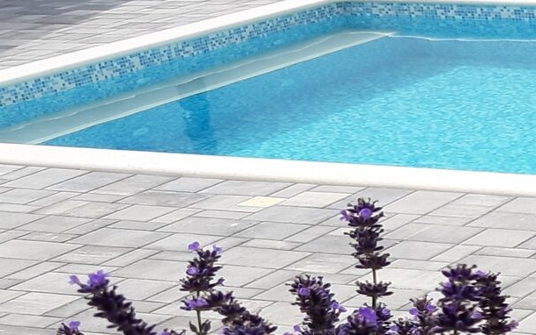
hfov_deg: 18.4
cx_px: 872
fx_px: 1402
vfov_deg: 13.4
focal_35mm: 96
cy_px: 350
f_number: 1.7
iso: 40
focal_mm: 3.93
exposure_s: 1/1029
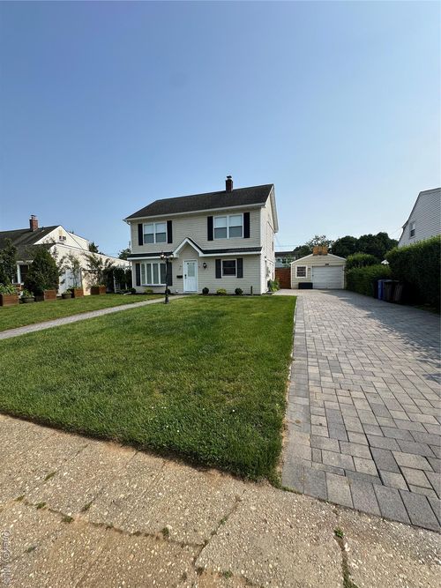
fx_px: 238
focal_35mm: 14
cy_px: 294
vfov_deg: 102.1
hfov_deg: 85.7
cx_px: 220
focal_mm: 2.22
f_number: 2.2
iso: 40
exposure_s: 1/1795
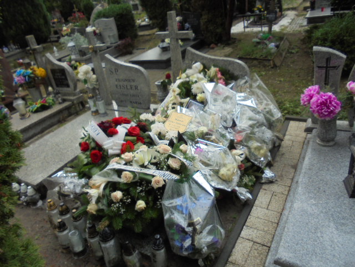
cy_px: 134
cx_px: 178
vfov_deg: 53.1
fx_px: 267
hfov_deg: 67.3
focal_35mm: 26
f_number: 3.5
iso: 100
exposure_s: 1/200
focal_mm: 4.6
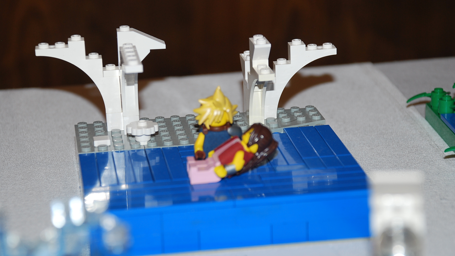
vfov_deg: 10.9
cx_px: 227
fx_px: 1339
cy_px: 121
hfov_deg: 19.3
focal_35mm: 111
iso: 200
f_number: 5.6
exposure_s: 1/60
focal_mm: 70
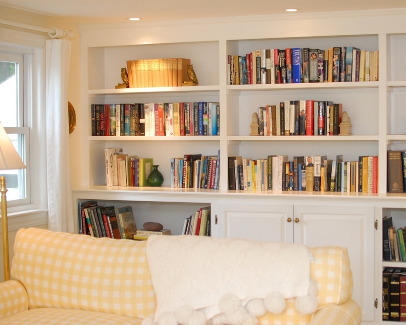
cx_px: 247
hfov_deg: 30.6
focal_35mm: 62
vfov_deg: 24.8
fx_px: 740
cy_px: 159
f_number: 2.5
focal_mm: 35
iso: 400
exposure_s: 1/125
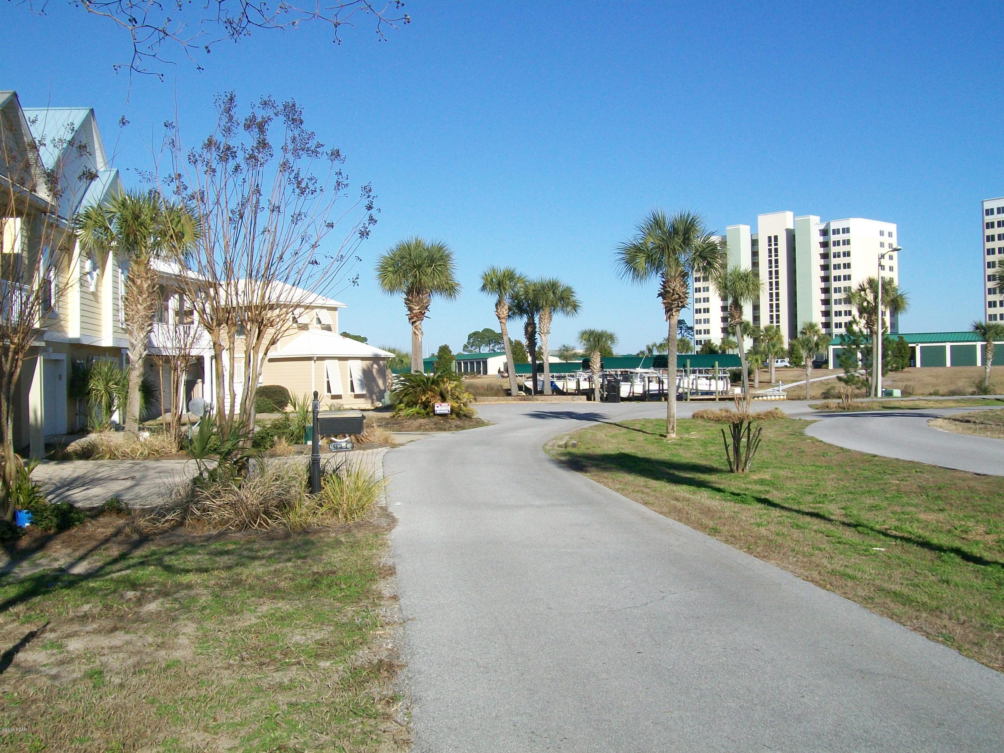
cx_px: 502
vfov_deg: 39.7
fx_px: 1044
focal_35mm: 36
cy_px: 376
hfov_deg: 51.4
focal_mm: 6
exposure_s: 1/500
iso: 64
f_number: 4.8
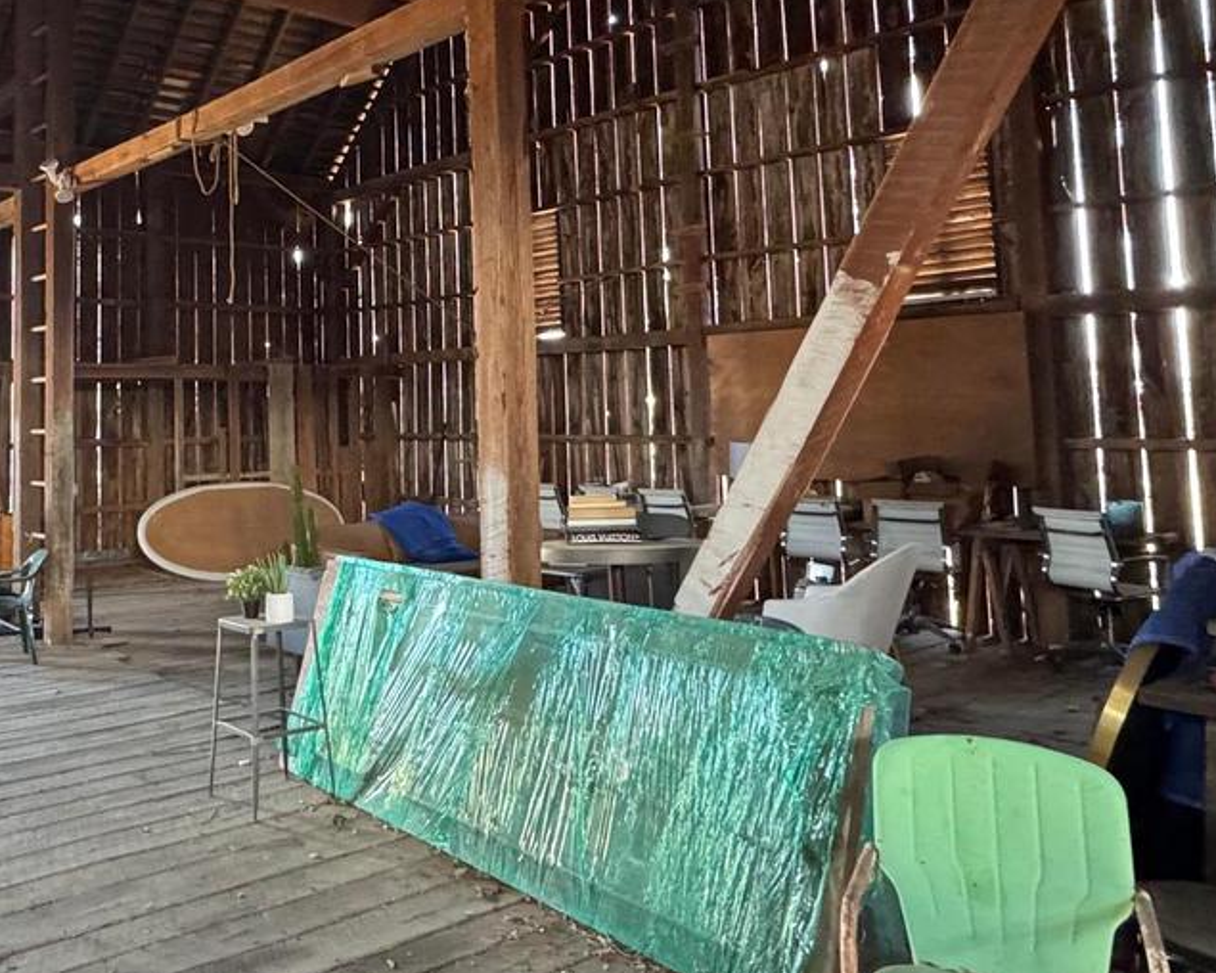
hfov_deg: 53.9
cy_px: 320
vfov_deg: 46.3
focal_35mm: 31
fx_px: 1116
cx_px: 272
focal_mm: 2.22
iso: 800
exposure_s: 1/60
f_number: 2.2
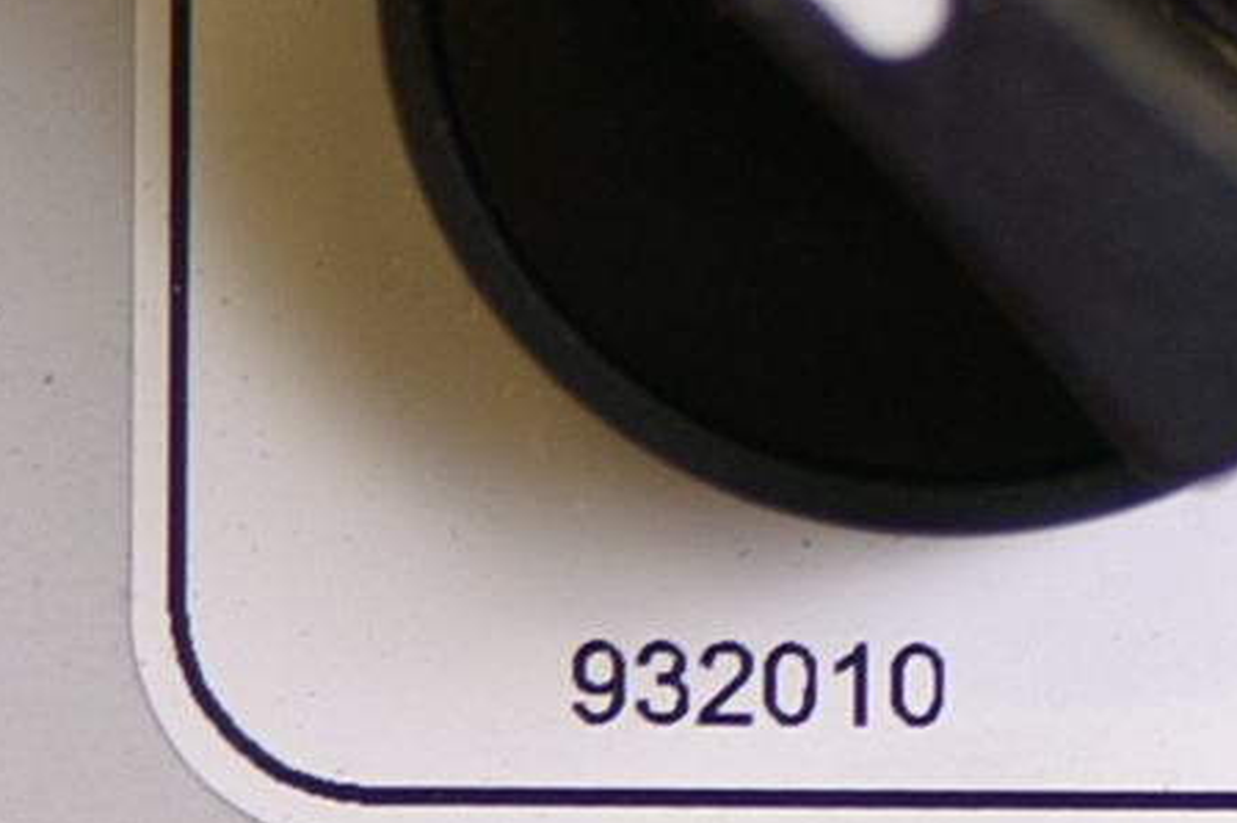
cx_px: 3164
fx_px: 27674
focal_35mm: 806
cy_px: -221
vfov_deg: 1.7
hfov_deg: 2.5
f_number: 5.6
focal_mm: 80
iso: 100
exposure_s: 1/8
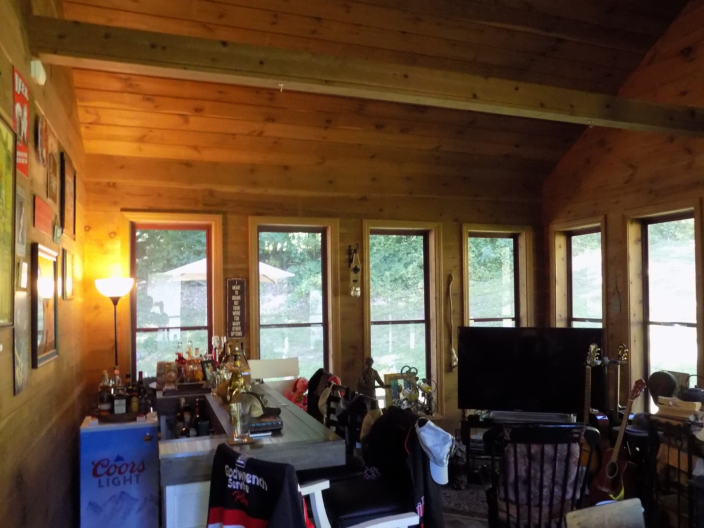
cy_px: 283
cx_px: 423
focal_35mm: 31
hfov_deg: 57.9
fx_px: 630
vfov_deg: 45.4
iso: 400
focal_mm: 4
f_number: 3.1
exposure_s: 1/25
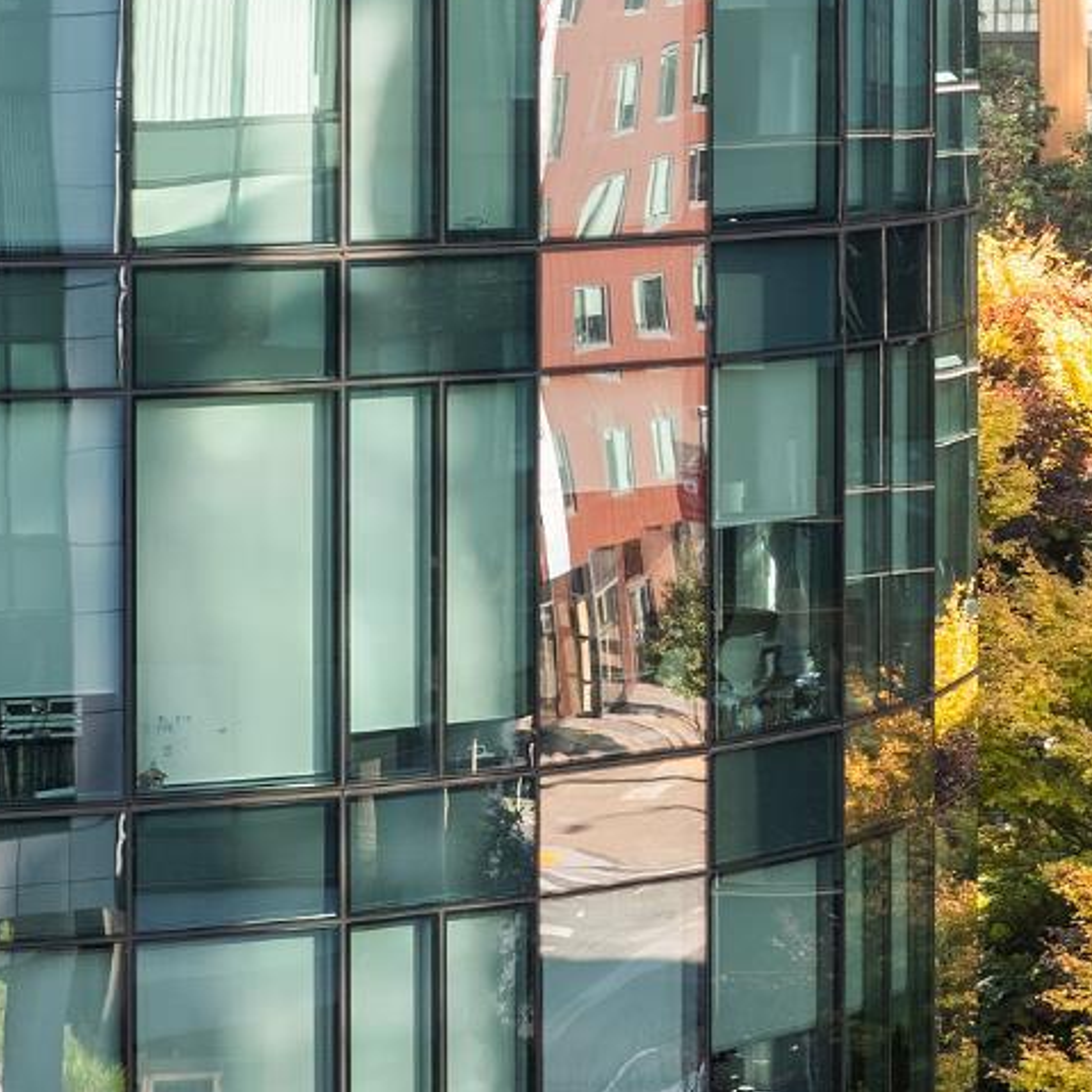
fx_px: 5032
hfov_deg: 11.8
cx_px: 1678
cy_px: 742
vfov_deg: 12.4
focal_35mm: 141
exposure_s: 1/60
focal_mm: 35
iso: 200
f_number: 5.6
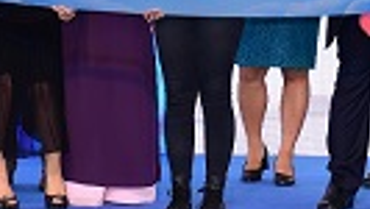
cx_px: 184
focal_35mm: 196
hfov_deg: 11.0
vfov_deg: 6.1
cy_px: -96
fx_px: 1924
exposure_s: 1/80
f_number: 5
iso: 200
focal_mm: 62
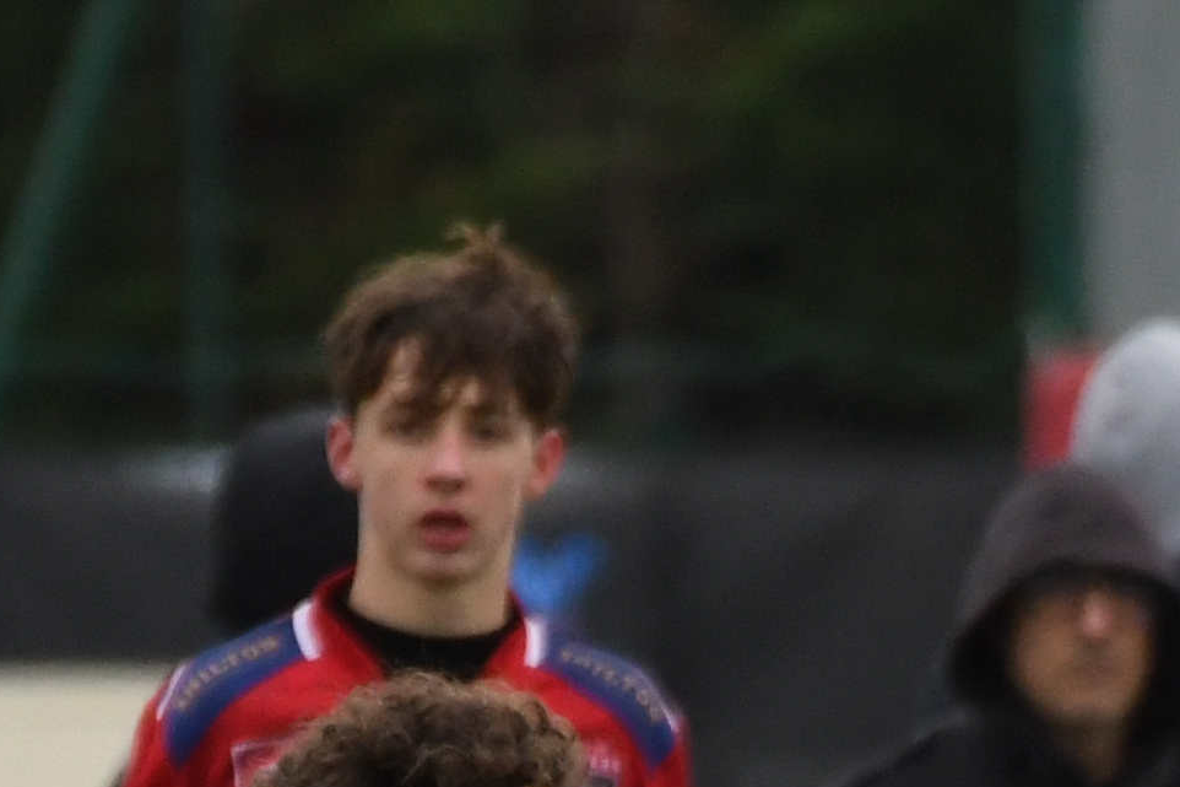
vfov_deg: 0.6
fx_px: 76813
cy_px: 1788
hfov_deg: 0.9
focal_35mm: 2344
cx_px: 1093
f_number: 5.6
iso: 1250
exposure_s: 1/800
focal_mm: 270
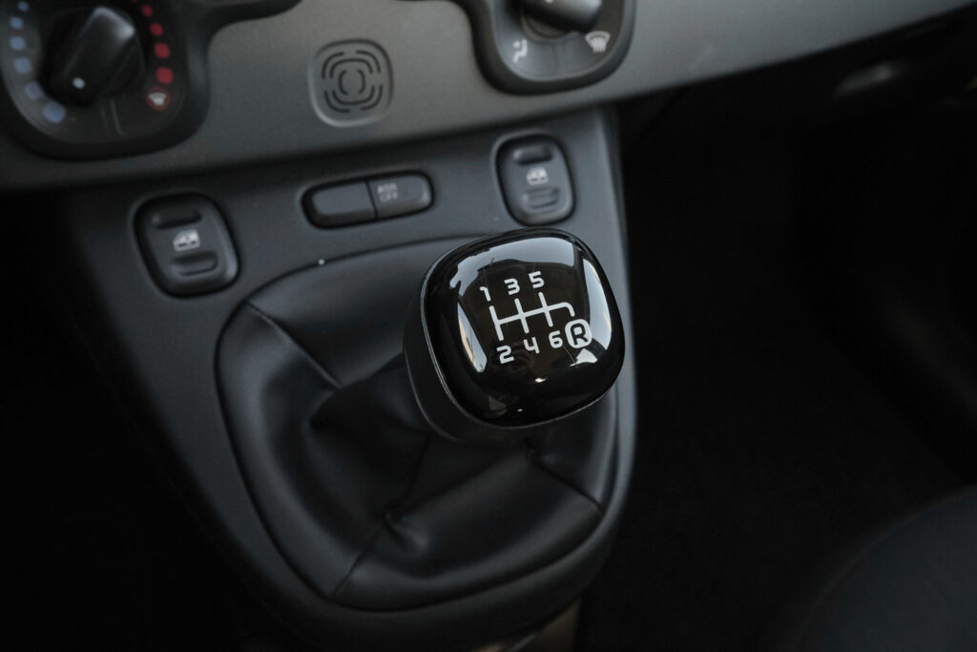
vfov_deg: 42.3
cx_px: 488
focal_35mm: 31
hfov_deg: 60.3
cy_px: 326
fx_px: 841
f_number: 9
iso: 2000
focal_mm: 20.9
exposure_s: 1/100
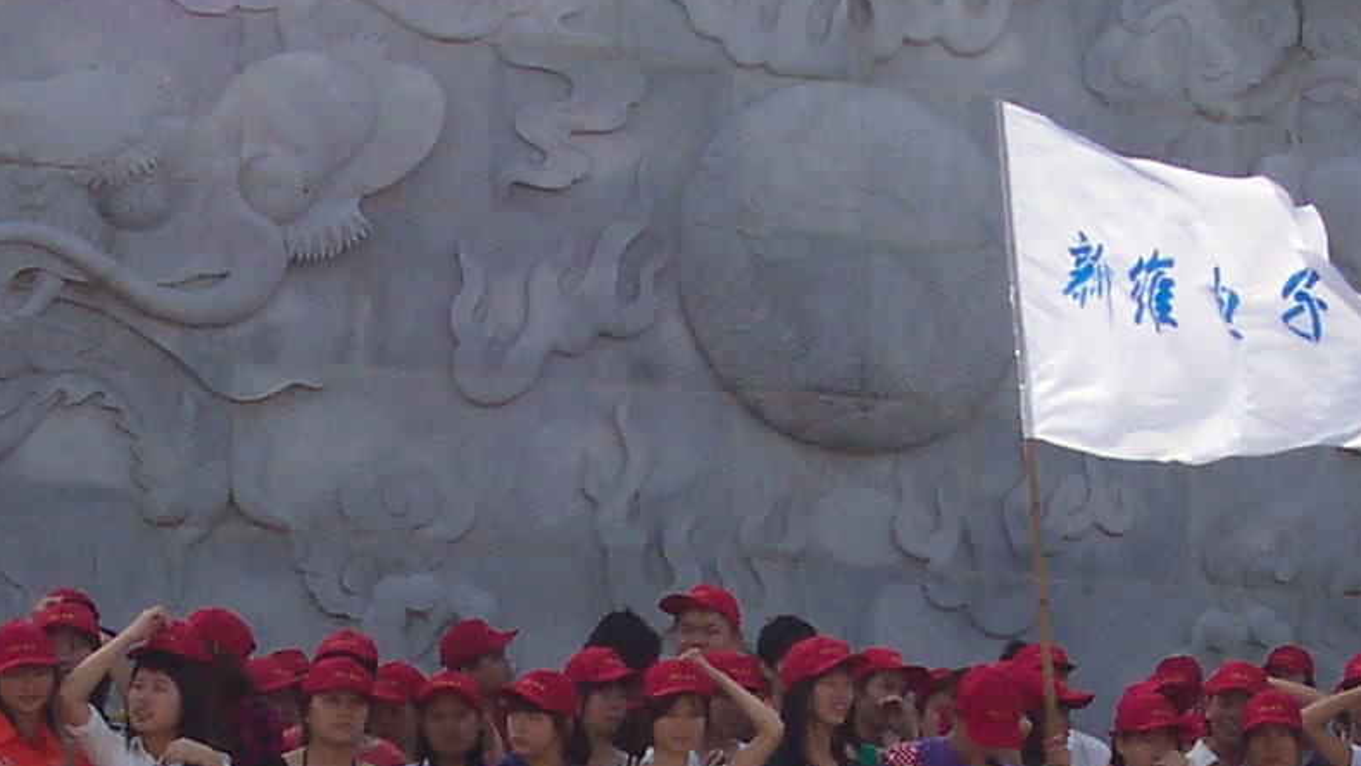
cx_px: 861
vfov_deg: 11.0
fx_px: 3934
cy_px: 764
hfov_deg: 19.6
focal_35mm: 109
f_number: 4.8
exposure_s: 1/500
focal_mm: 8
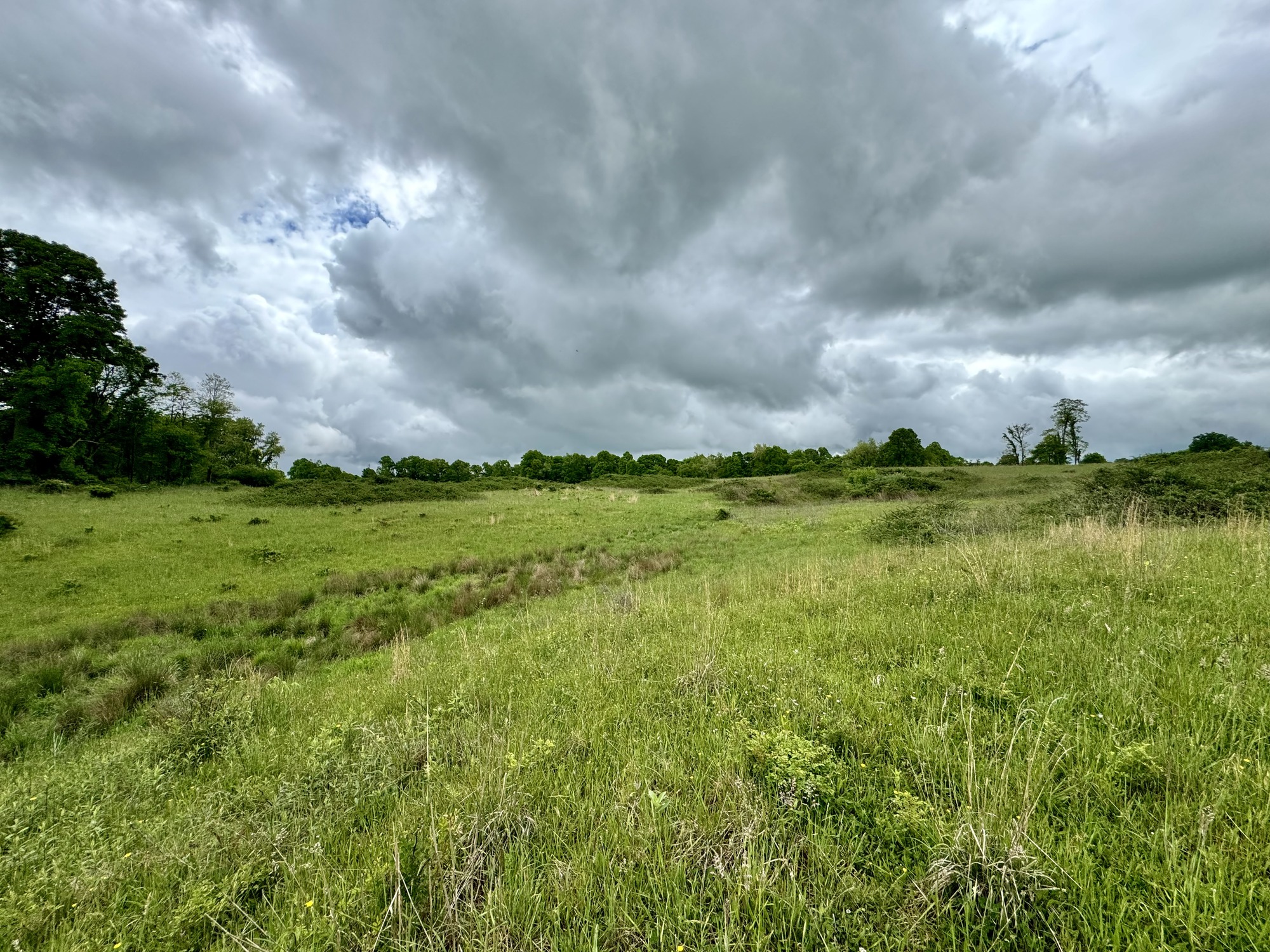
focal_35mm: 14
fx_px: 514
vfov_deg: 85.7
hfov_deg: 102.1
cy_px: 476
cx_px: 635
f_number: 2.2
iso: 50
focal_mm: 2.22
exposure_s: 1/2415
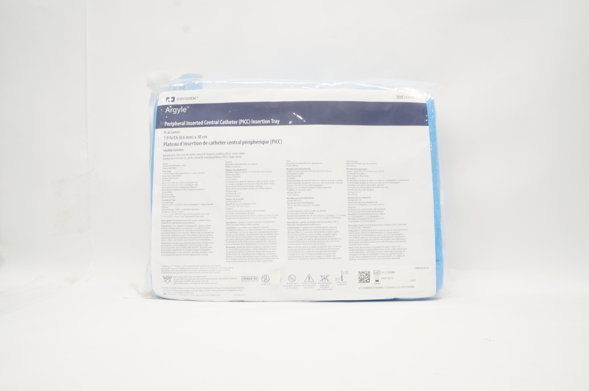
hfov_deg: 67.4
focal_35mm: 27
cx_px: 294
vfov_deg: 47.8
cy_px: 196
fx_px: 441
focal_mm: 18
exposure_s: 1/20
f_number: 11
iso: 800
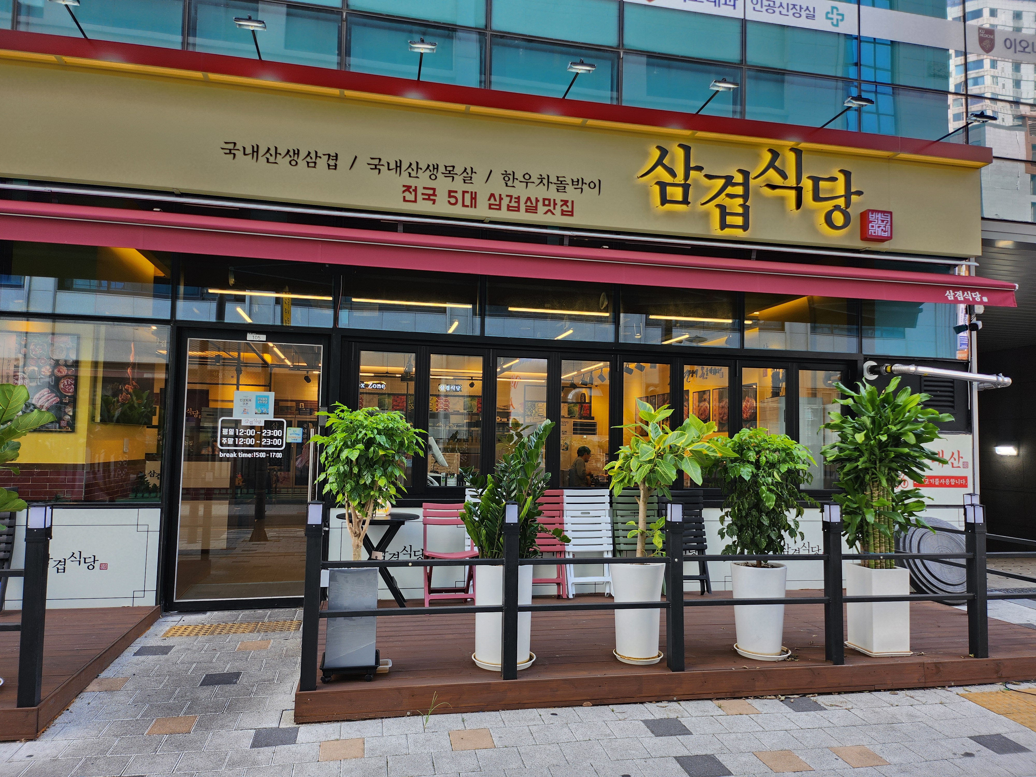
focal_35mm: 24
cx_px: 518
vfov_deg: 56.8
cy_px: 388
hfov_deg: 71.6
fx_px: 718
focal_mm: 5
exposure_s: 1/240
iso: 50
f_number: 1.8
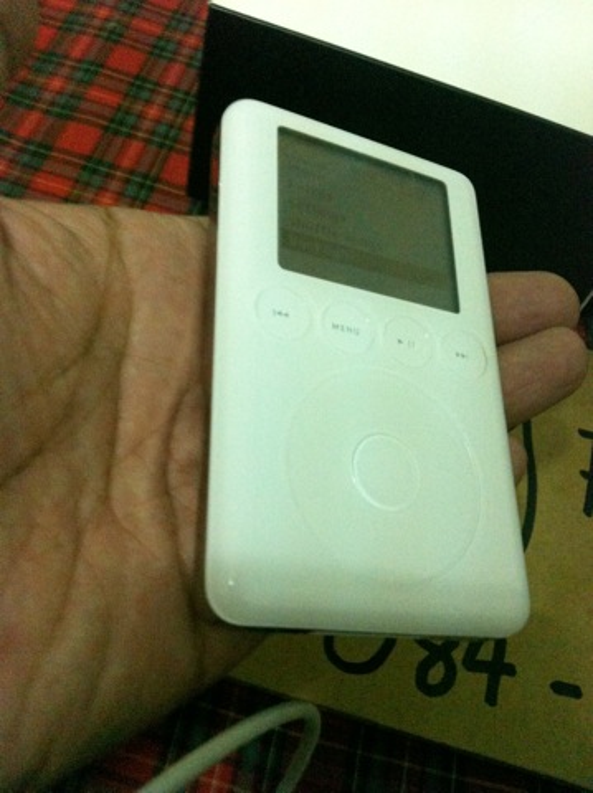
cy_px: 396
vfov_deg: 52.7
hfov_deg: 40.6
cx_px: 296
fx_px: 801
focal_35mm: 35
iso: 640
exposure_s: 1/15
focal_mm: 3.85
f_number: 2.8
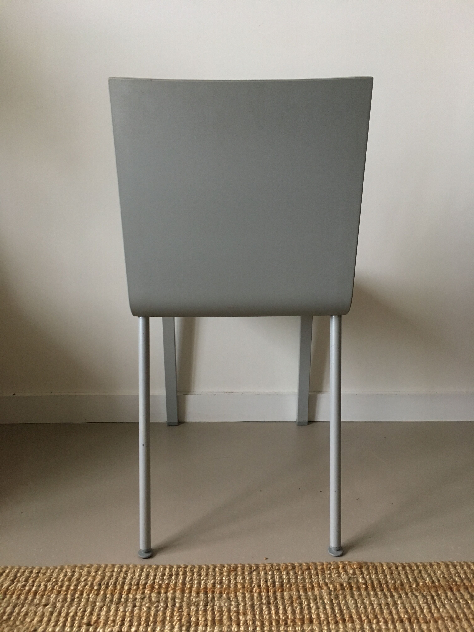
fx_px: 529
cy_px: 316
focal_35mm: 29
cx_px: 237
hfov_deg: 48.2
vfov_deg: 61.7
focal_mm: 4.15
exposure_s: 1/33
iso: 160
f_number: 2.2
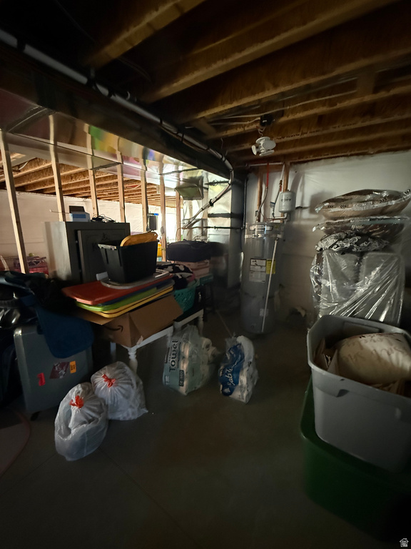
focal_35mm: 14
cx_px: 206
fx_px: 222
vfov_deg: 102.1
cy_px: 274
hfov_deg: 85.7
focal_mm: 2.22
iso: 1600
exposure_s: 1/40
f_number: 2.2
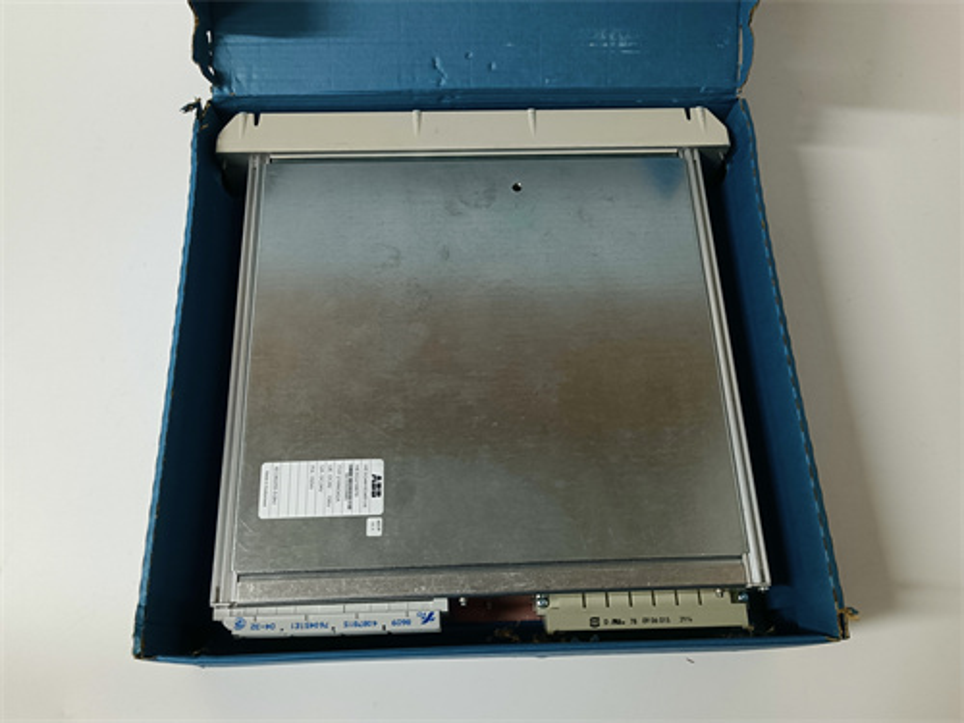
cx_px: 482
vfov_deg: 51.4
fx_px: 752
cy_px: 362
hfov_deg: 65.3
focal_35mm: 27
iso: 658
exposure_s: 1/33.3
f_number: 1.9
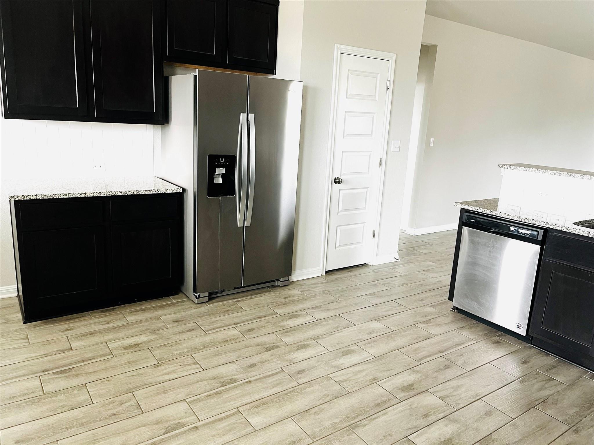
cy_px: 222
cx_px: 297
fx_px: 446
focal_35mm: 26
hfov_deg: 67.3
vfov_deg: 53.1
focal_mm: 5.1
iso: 125
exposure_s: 1/69
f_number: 1.6
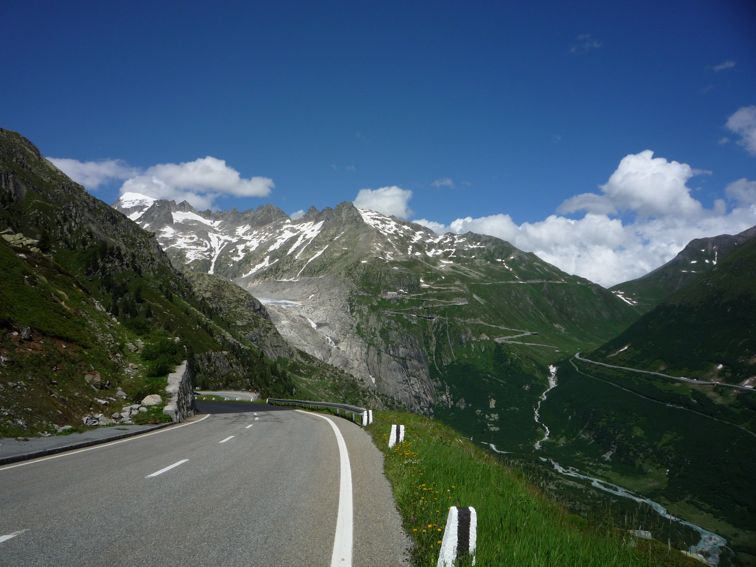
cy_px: 284
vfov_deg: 46.8
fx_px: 655
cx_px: 378
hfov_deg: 60.0
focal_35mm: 30
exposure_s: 1/800
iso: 100
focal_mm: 5.2
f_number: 5.6
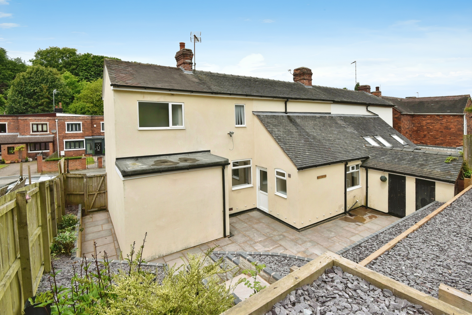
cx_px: 236
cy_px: 158
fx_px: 210
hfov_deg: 96.7
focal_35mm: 16
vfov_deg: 73.8
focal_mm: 16
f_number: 7.1
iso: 400
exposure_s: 1/800
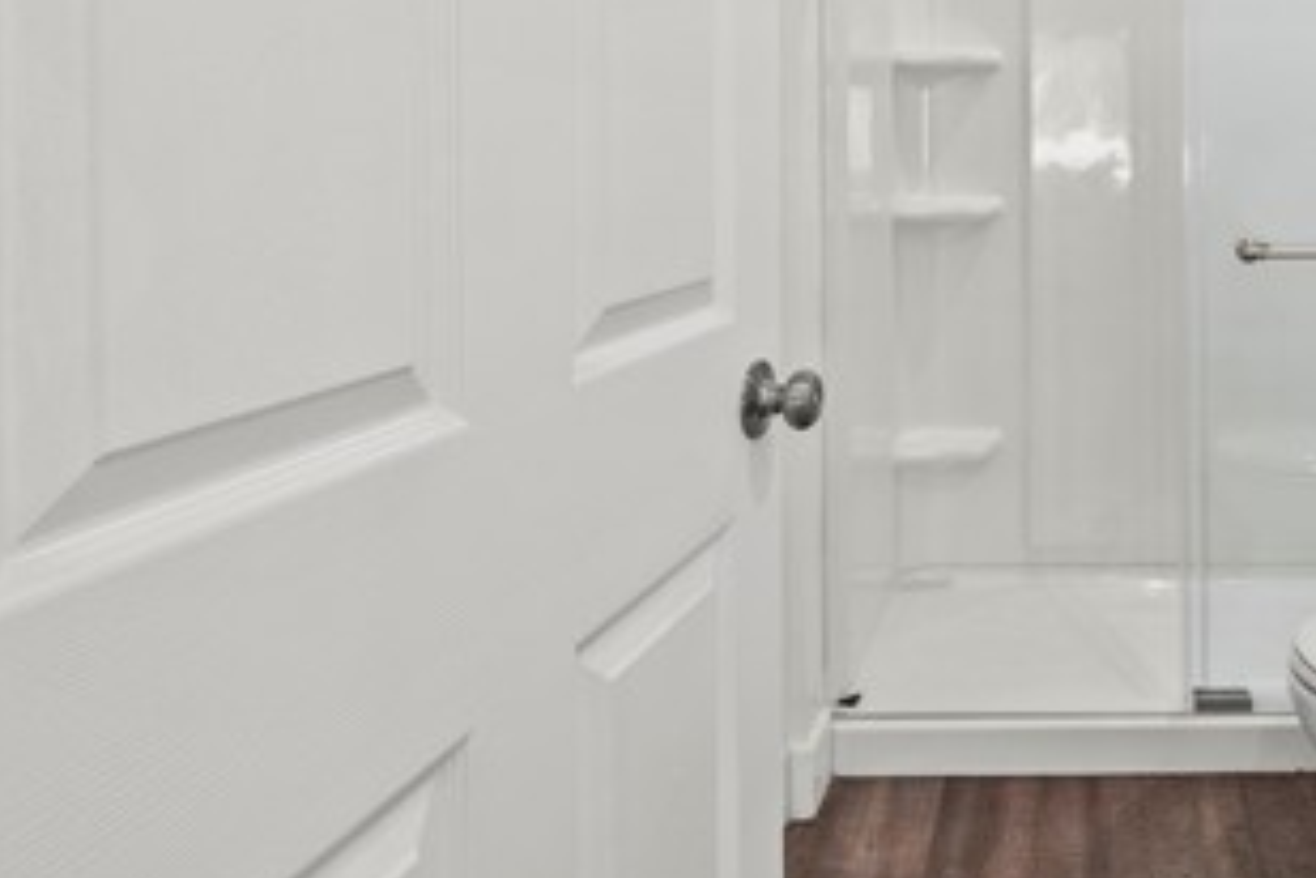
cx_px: 1116
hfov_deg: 57.2
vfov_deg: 42.4
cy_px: 143
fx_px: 1060
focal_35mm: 29
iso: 125
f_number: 9
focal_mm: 14
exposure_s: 1/2
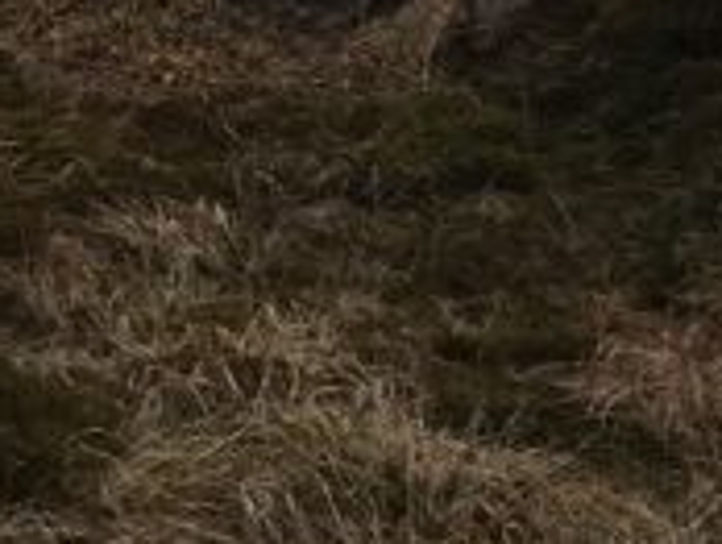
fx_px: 3822
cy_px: -351
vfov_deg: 7.9
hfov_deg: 10.7
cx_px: -25
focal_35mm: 183
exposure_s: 1/100
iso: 40
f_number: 2.2
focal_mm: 4.15
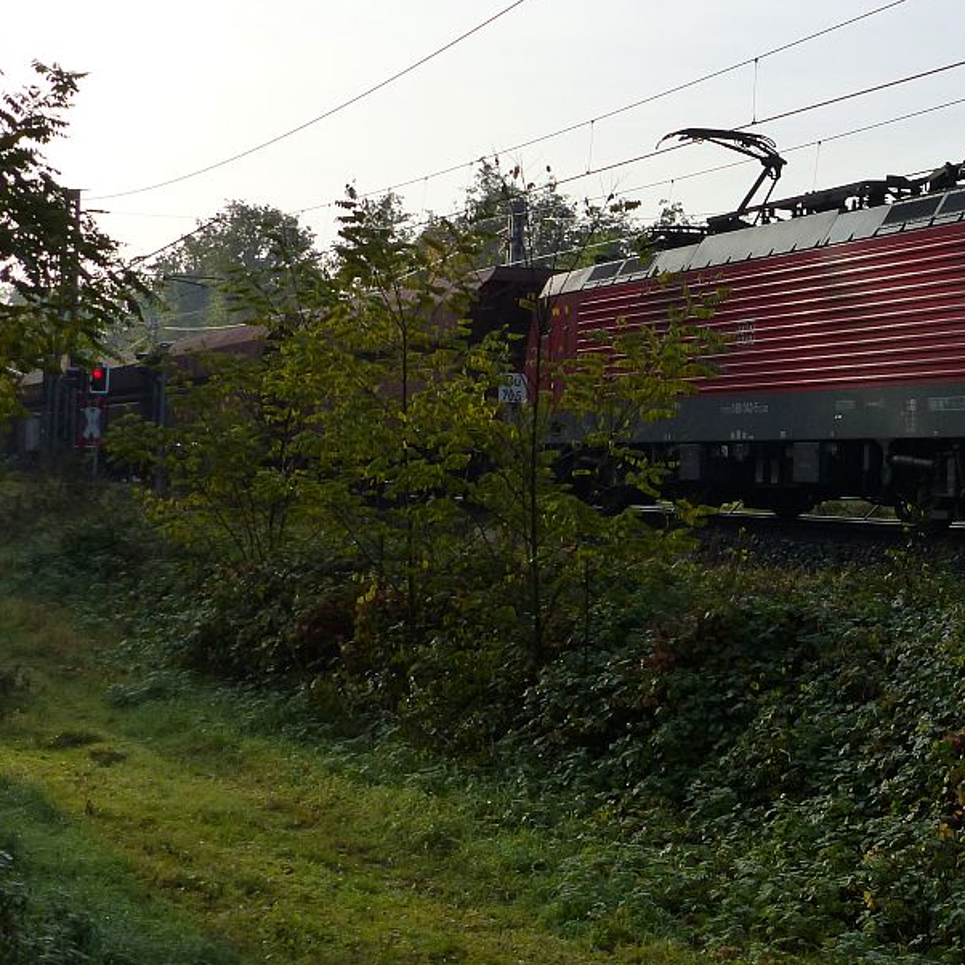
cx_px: 922
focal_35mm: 74
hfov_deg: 22.6
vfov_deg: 23.1
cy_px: 250
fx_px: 2334
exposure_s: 1/1000
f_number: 4
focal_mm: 7.6
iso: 160
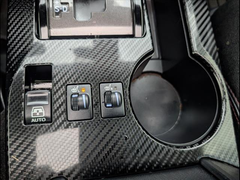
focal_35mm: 24
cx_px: 120
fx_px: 166
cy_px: 90
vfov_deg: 56.8
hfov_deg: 71.6
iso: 828
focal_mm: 6.9
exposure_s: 1/227
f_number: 1.68
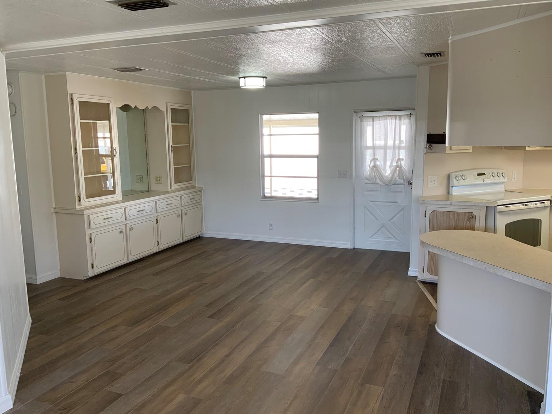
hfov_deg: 60.0
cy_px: 205
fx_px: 478
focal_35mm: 30
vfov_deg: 46.8
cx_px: 276
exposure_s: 1/120
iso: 64
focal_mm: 3
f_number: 1.8
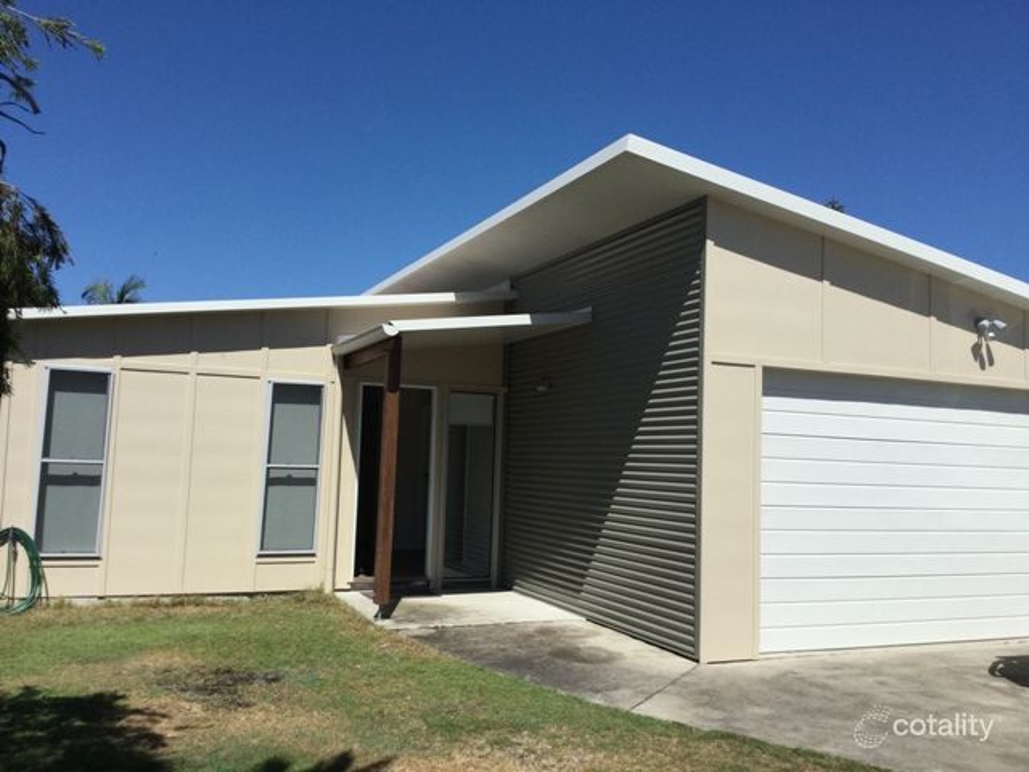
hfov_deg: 58.4
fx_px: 922
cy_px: 386
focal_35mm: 31
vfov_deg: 45.4
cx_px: 514
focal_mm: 3.3
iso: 25
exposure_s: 1/2915
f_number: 2.4
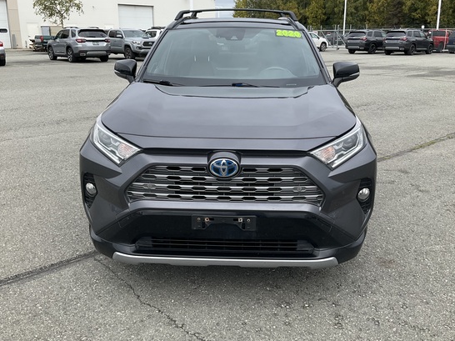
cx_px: 233
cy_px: 151
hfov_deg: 54.0
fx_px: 447
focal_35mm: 34
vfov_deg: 41.7
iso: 25
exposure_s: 1/495
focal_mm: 3
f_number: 1.8
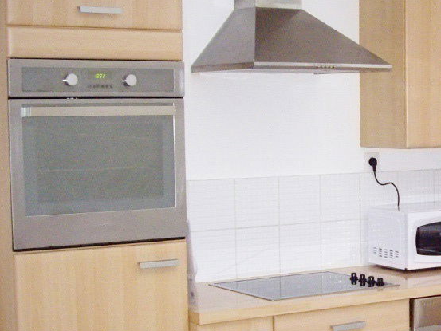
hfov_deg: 21.4
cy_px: 238
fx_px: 1121
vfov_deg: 16.7
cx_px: 446
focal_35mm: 88
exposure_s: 1/40
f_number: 2.8
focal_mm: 7.9
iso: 400
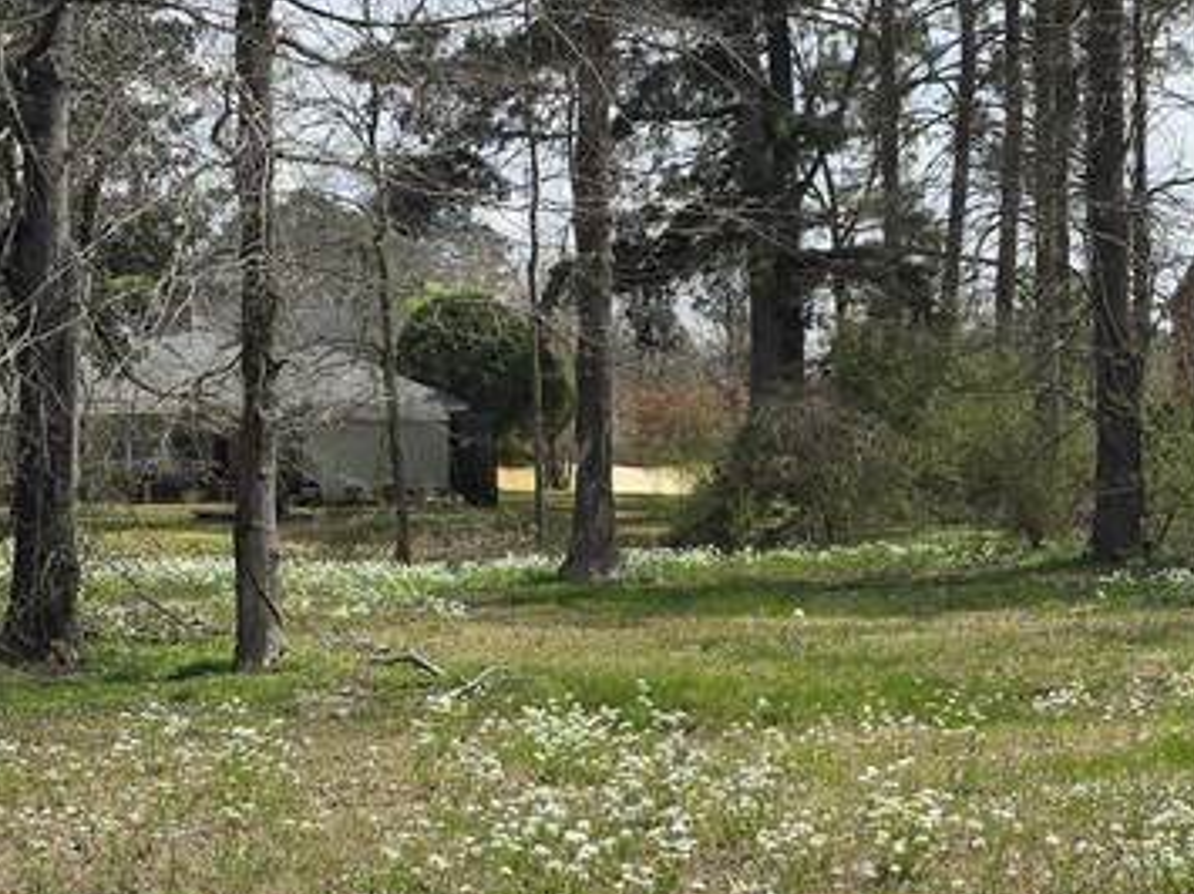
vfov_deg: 17.7
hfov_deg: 23.5
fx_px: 2862
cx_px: 804
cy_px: 622
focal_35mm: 83
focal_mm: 6.3
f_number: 1.7
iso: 12
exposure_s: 1/854
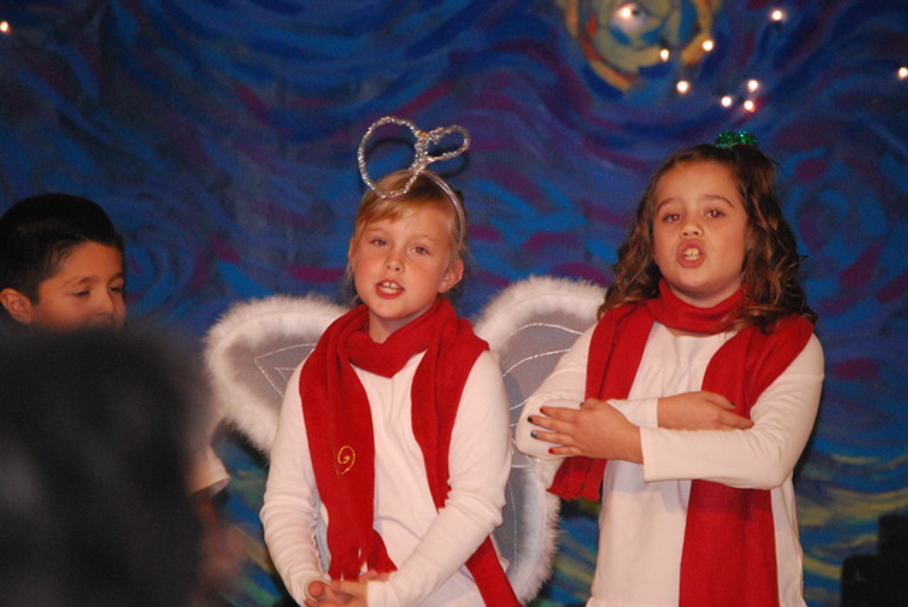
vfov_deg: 4.6
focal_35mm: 300
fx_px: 7573
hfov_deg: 6.9
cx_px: 454
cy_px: 304
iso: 1600
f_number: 5.6
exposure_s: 1/60
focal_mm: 200
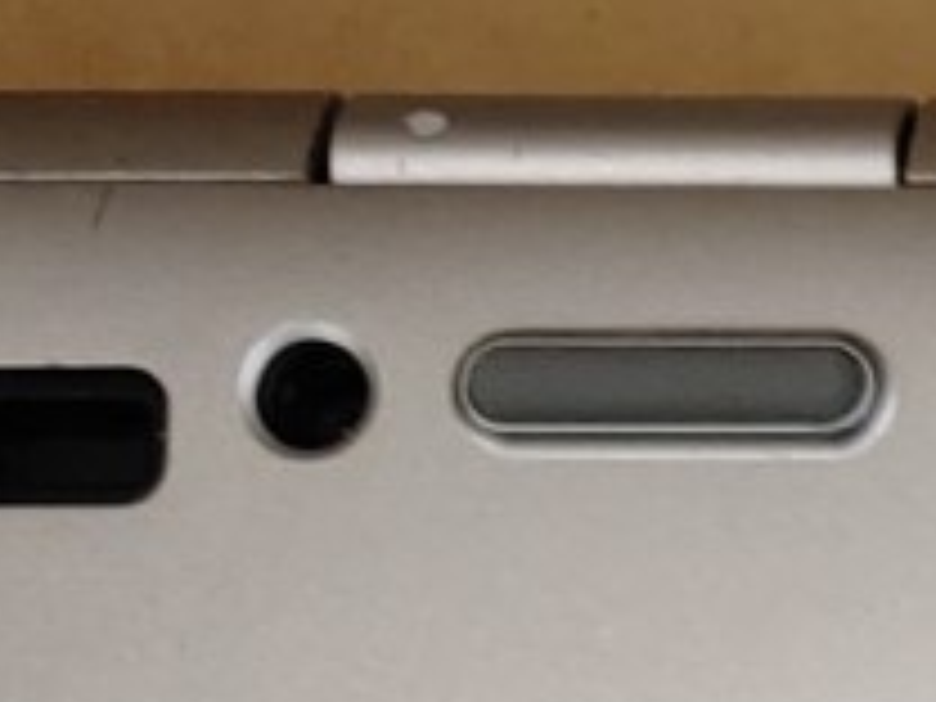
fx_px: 4867
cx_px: 2556
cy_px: 2120
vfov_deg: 7.3
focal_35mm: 180
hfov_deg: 9.3
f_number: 1.8
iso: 50
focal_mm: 4.36
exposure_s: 1/312
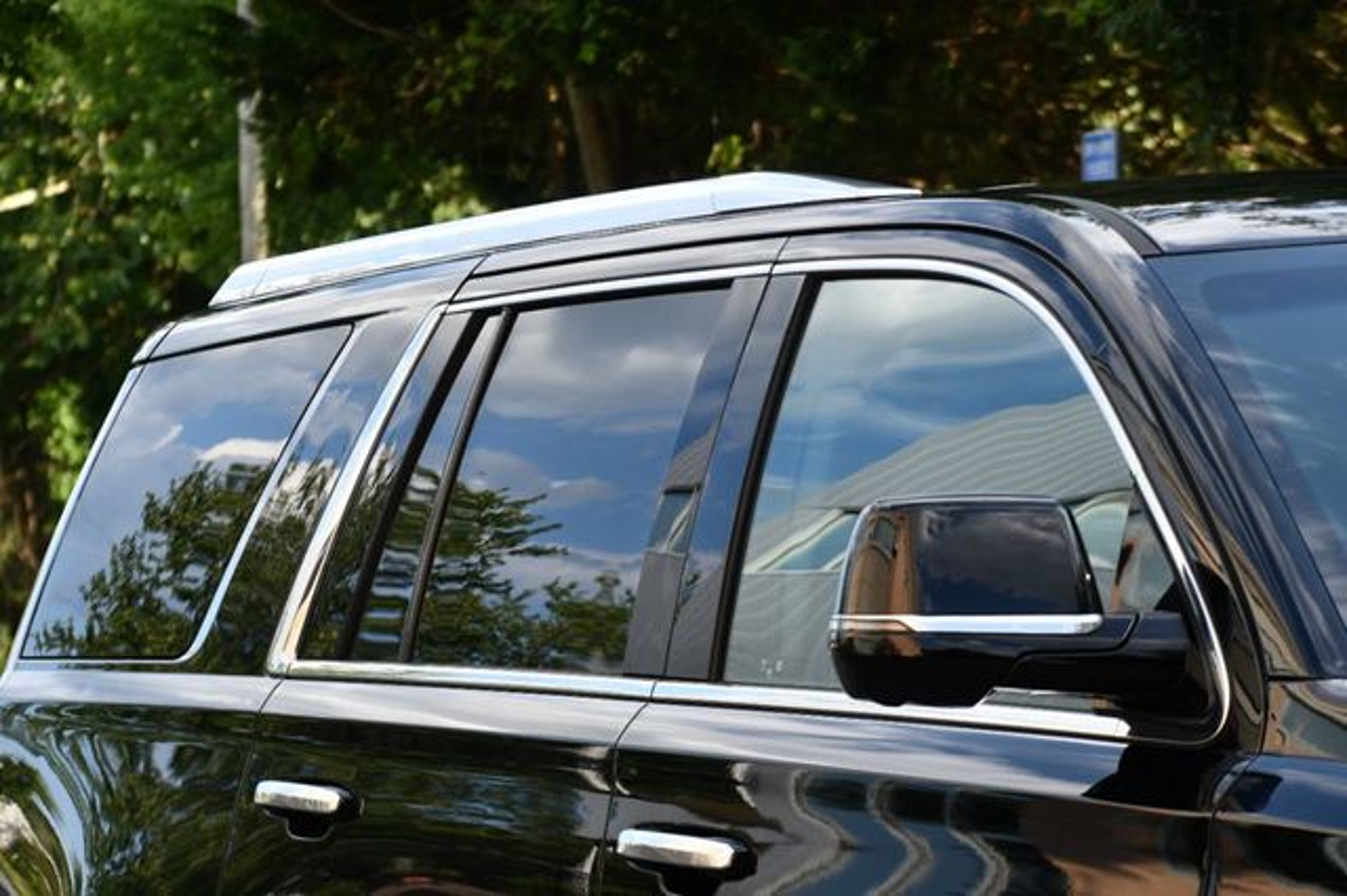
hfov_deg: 14.9
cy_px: 448
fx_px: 5161
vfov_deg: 9.9
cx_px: 674
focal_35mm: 138
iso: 200
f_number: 6.3
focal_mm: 92
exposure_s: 1/250
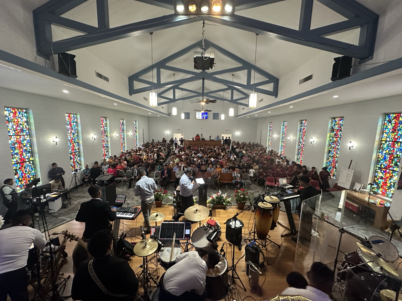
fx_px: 163
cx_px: 201
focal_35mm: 14
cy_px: 150
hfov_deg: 102.1
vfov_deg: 85.7
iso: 500
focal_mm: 2.22
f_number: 2.2
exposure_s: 1/60
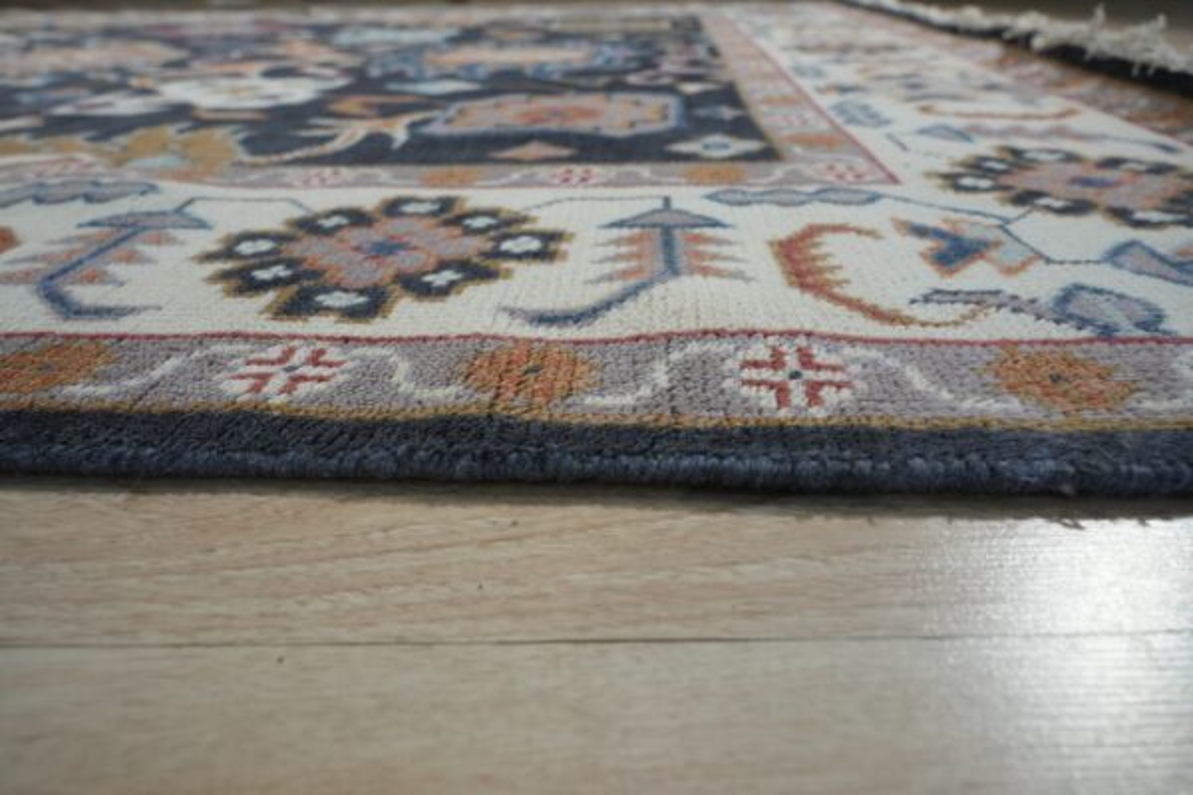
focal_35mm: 24
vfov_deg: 53.1
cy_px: 398
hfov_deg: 73.7
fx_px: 795
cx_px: 596
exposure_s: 1/160
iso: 640
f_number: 5.6
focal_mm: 24
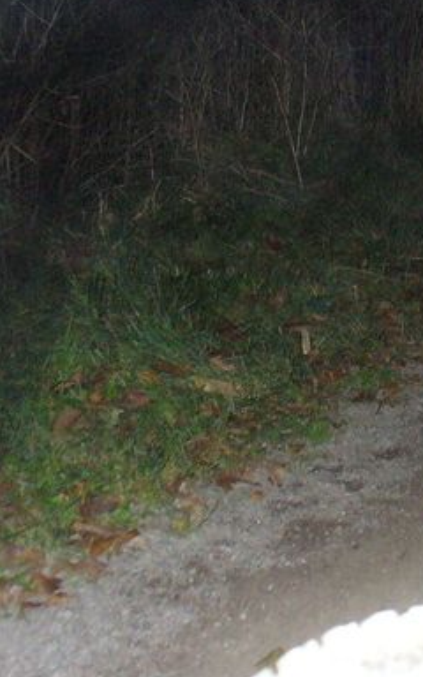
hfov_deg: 15.3
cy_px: 257
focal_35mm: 84
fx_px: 1549
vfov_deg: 24.6
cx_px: 410
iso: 400
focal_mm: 7
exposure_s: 1/60
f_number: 2.9
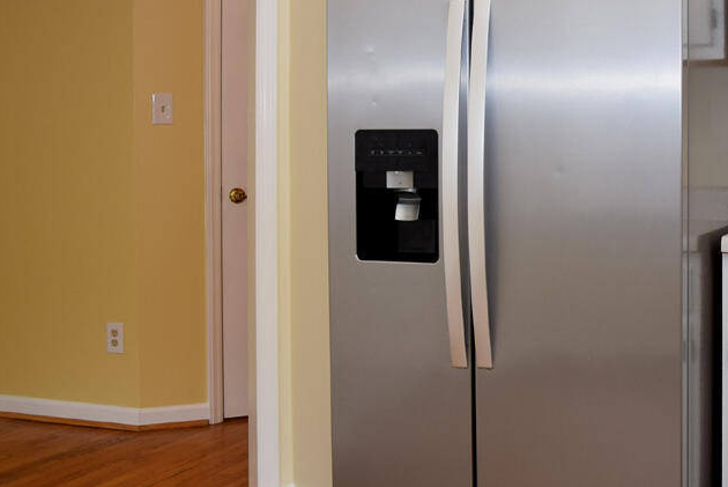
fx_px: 1234
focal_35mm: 61
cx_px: 625
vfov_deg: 22.2
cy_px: 161
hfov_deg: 31.6
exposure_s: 1/60
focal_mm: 20
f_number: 4
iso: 400
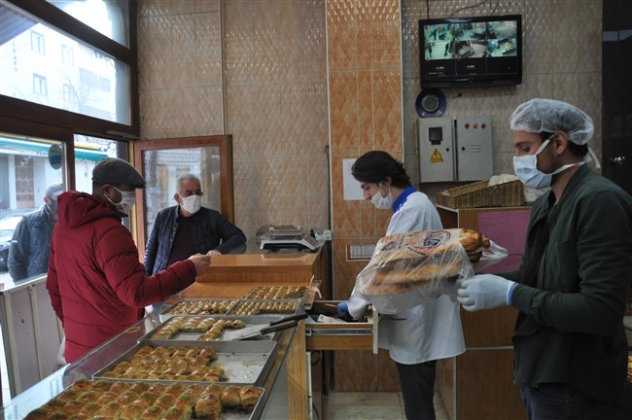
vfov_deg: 47.8
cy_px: 210
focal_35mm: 27
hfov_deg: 67.4
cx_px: 316
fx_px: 474
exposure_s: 1/125
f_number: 5.6
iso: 1000
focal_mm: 18
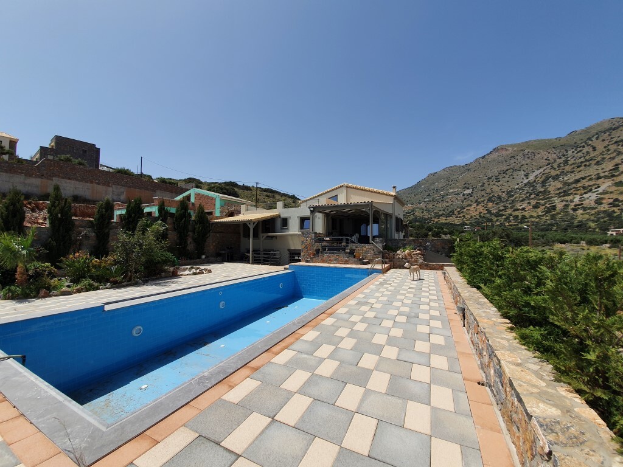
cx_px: 312
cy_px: 234
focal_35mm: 13
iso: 50
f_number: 2.2
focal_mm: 1.8
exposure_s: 1/1860
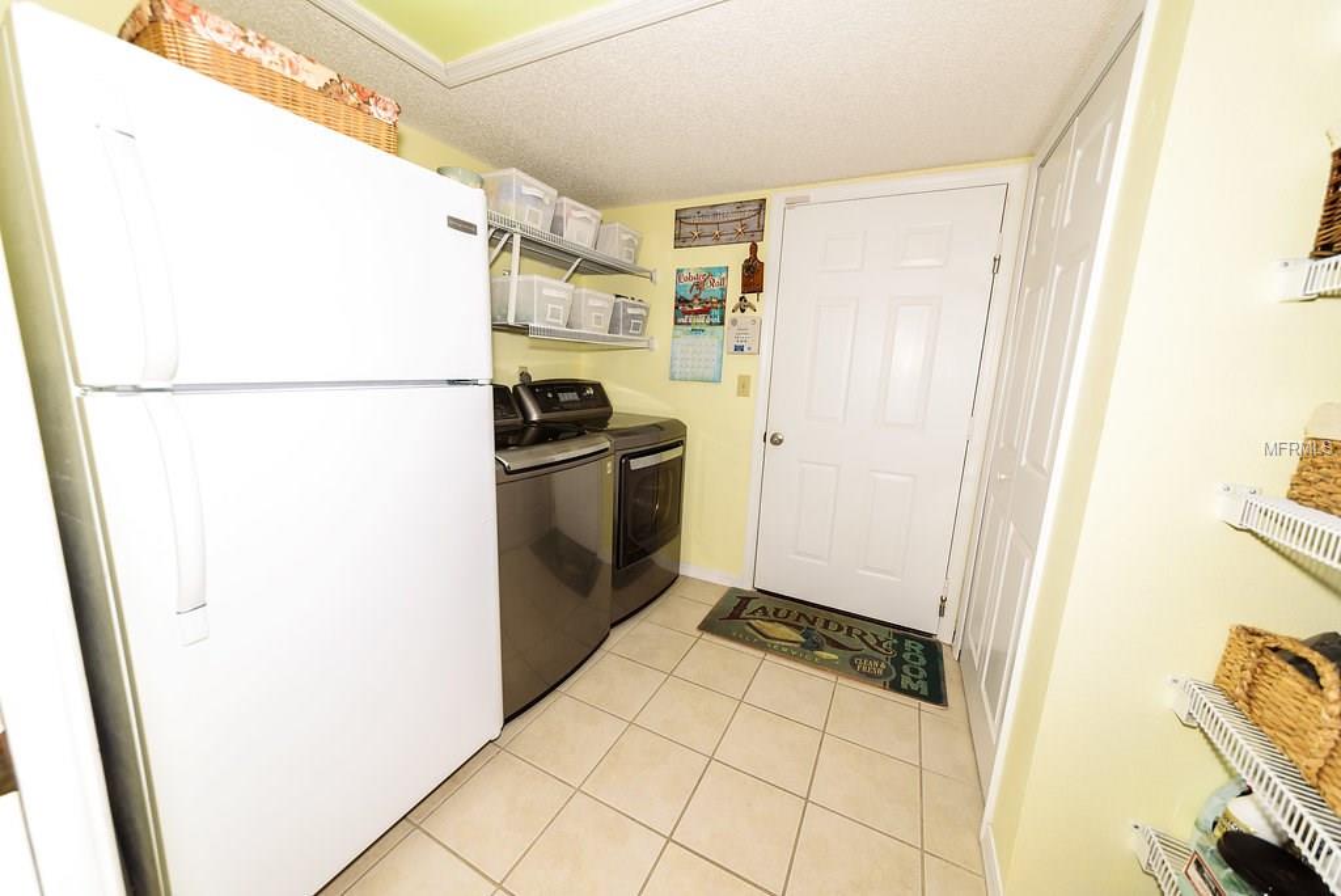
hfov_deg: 112.6
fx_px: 447
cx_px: 670
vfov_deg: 90.1
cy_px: 448
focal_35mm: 12
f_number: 5.6
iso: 100
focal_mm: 12
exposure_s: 1/60
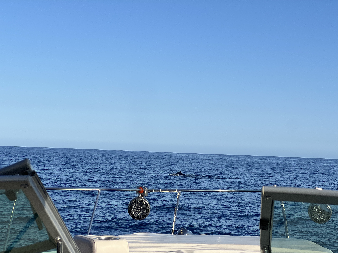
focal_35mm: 77
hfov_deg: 25.3
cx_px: 169
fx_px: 752
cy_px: 126
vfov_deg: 19.1
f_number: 2.8
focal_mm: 9
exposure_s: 1/1277
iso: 32
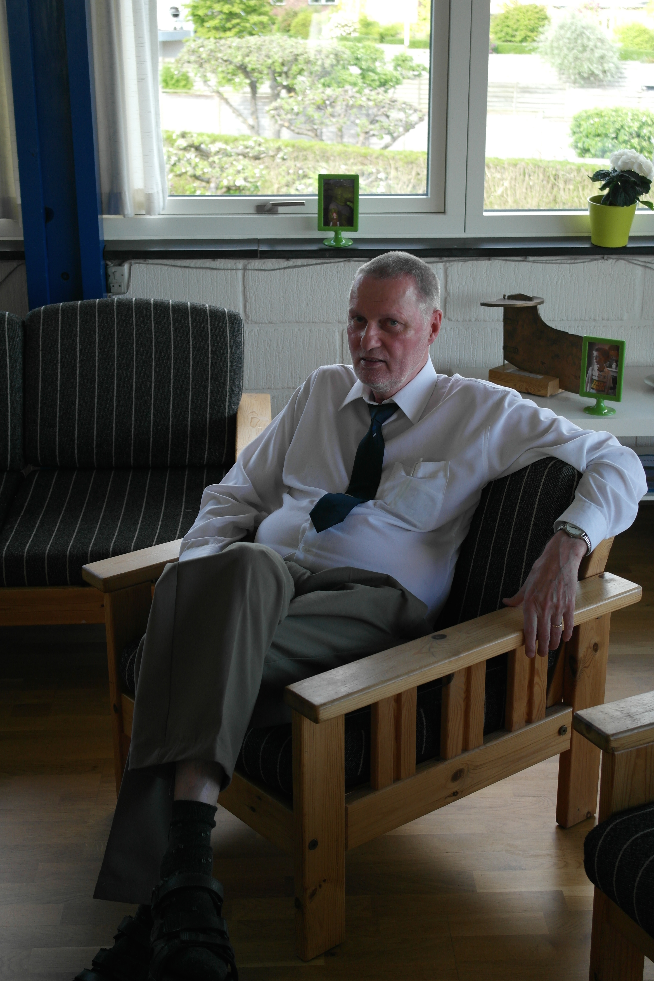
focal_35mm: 53
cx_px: 327
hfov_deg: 25.5
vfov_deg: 37.5
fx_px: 1444
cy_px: 490
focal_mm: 35
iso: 400
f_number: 4.5
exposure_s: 1/125
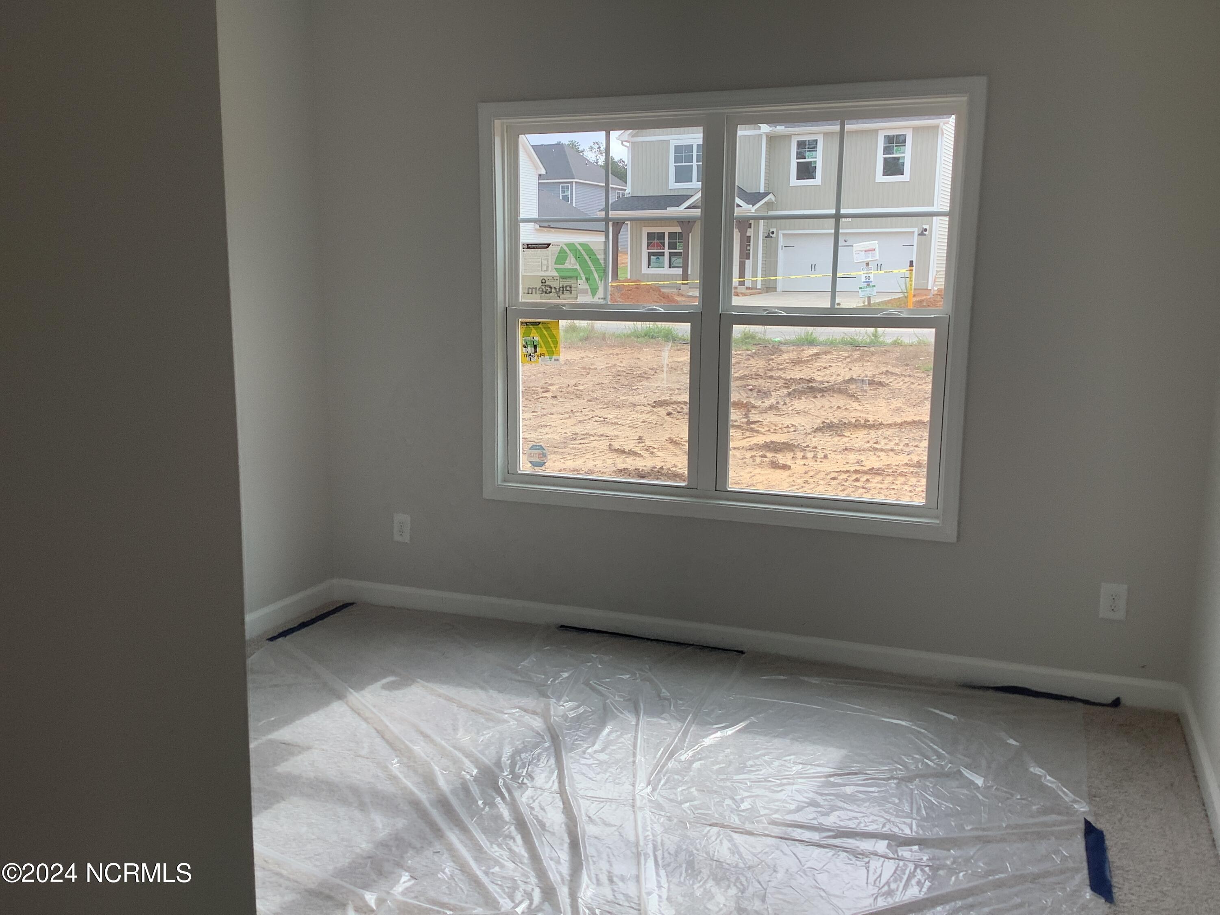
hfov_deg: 58.4
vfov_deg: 45.4
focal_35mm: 31
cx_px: 610
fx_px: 1093
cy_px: 458
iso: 25
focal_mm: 3.3
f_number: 2.4
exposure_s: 1/152
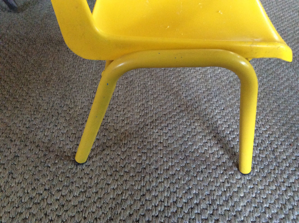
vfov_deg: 44.1
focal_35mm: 32
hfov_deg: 56.9
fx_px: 276
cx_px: 150
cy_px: 112
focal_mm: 3.3
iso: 320
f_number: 2.4
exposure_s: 1/25
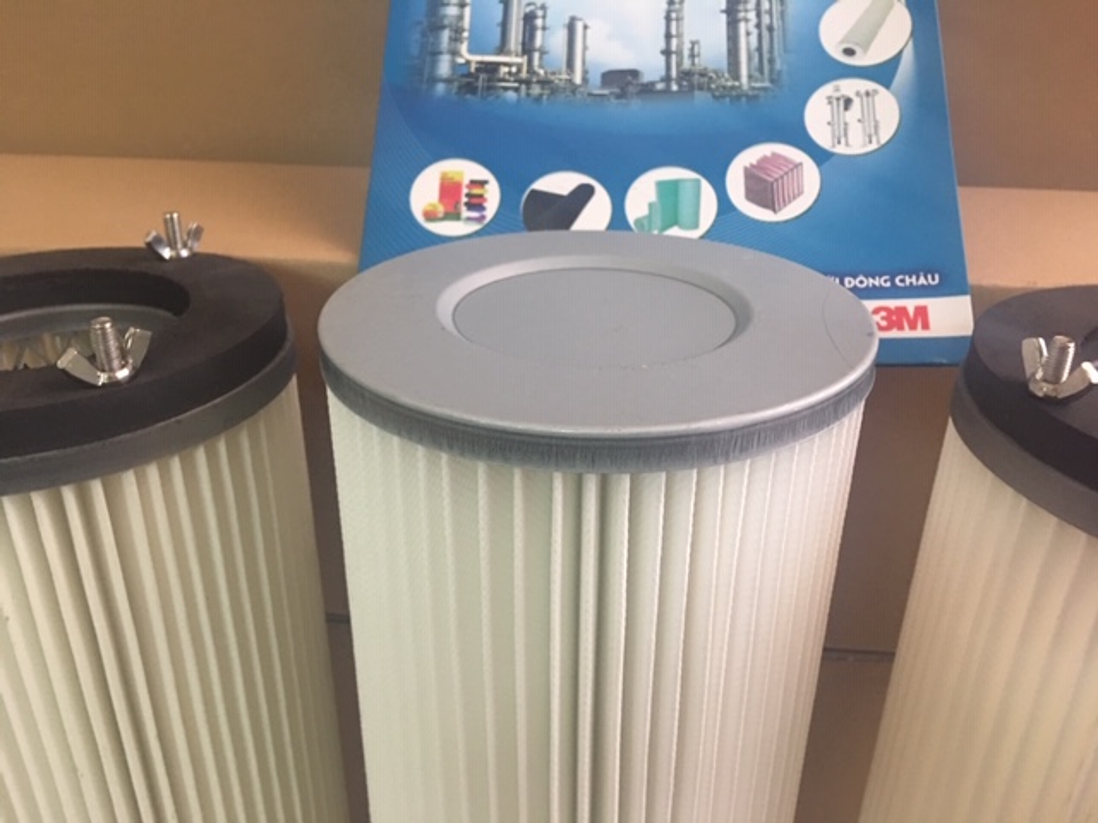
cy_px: 412
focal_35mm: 29
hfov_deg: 61.7
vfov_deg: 48.2
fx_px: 920
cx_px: 549
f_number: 2.2
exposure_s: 1/10
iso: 80
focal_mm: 4.15
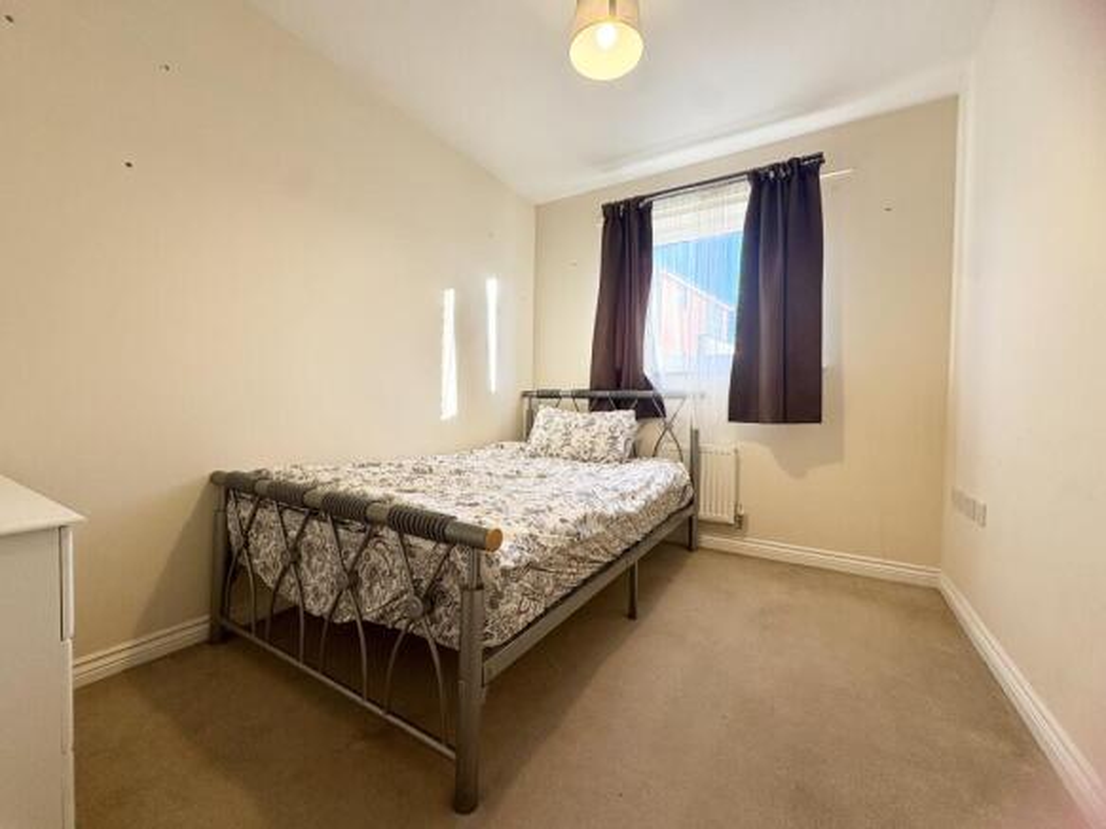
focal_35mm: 14
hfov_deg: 102.1
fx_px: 447
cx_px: 553
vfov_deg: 85.7
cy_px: 414
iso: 80
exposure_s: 1/129
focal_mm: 2.22
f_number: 2.2
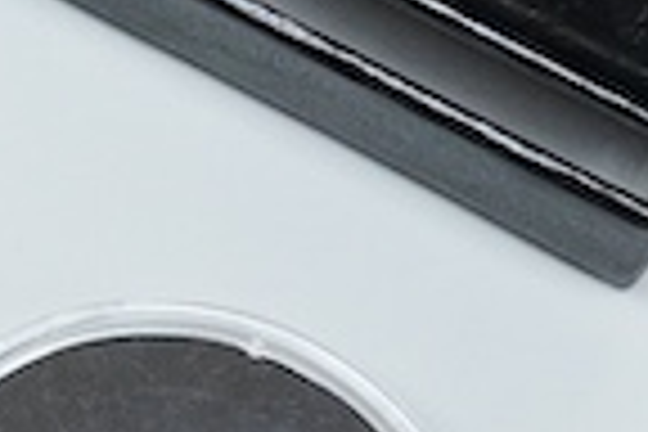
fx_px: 5076
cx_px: -868
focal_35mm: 282
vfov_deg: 4.9
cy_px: 18
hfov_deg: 6.9
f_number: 9
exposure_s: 1/250
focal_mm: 30
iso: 2500
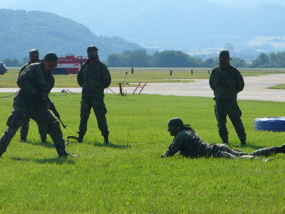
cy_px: 107
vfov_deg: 8.4
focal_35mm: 177
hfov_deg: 11.2
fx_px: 1457
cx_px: 142
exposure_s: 1/160
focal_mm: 29.2
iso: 64
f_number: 8.4
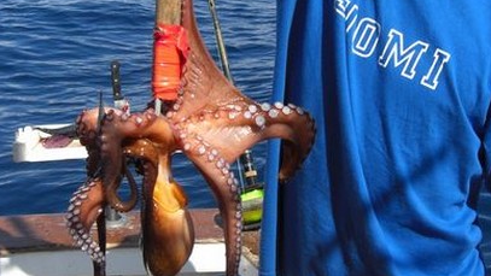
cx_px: 256
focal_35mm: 64
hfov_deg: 32.8
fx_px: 833
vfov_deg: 18.7
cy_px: 60
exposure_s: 1/640
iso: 80
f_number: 4
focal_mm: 7.9
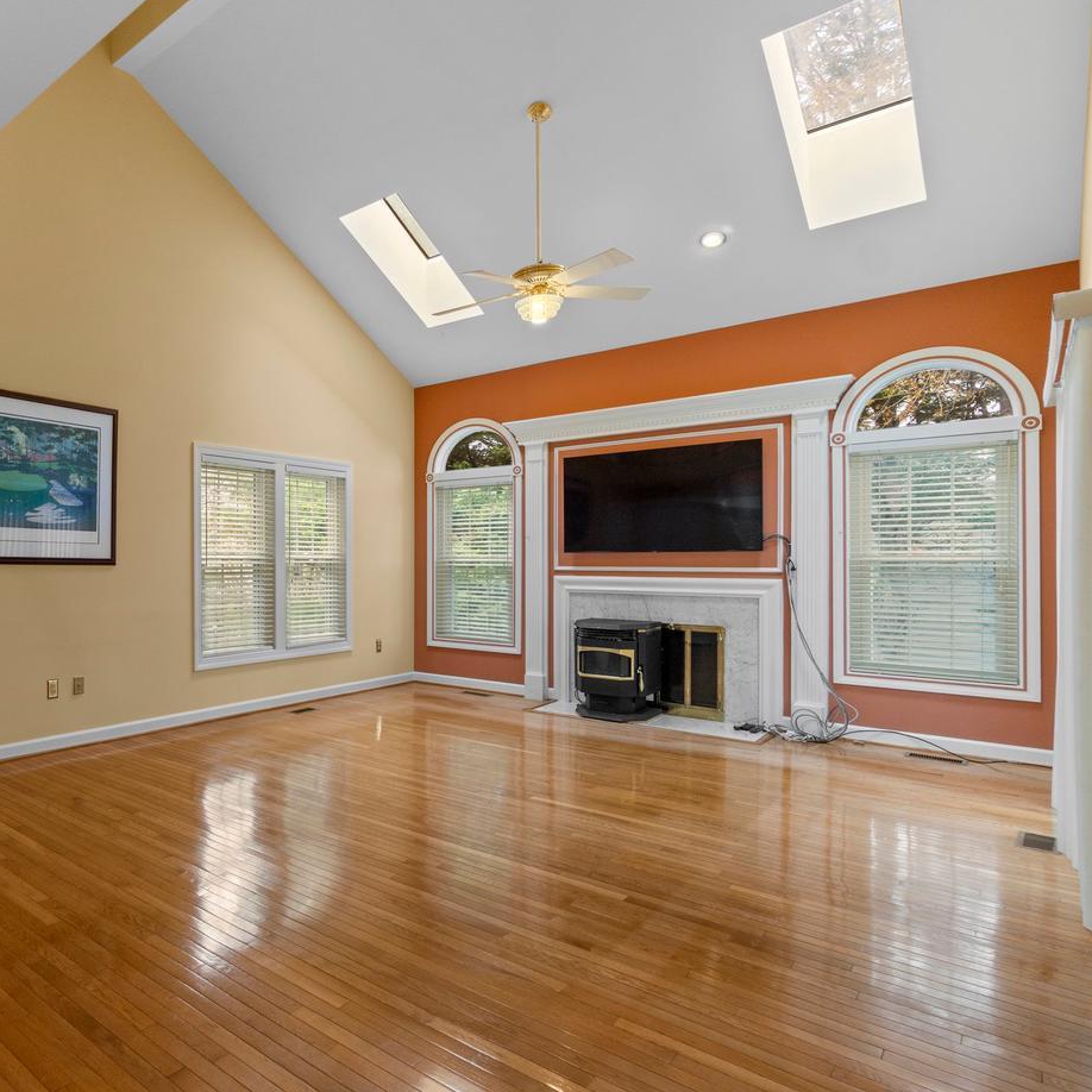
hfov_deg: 68.9
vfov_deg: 74.8
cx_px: 246
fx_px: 714
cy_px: 560
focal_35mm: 20
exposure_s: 1/8
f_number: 8
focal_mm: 10
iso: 100
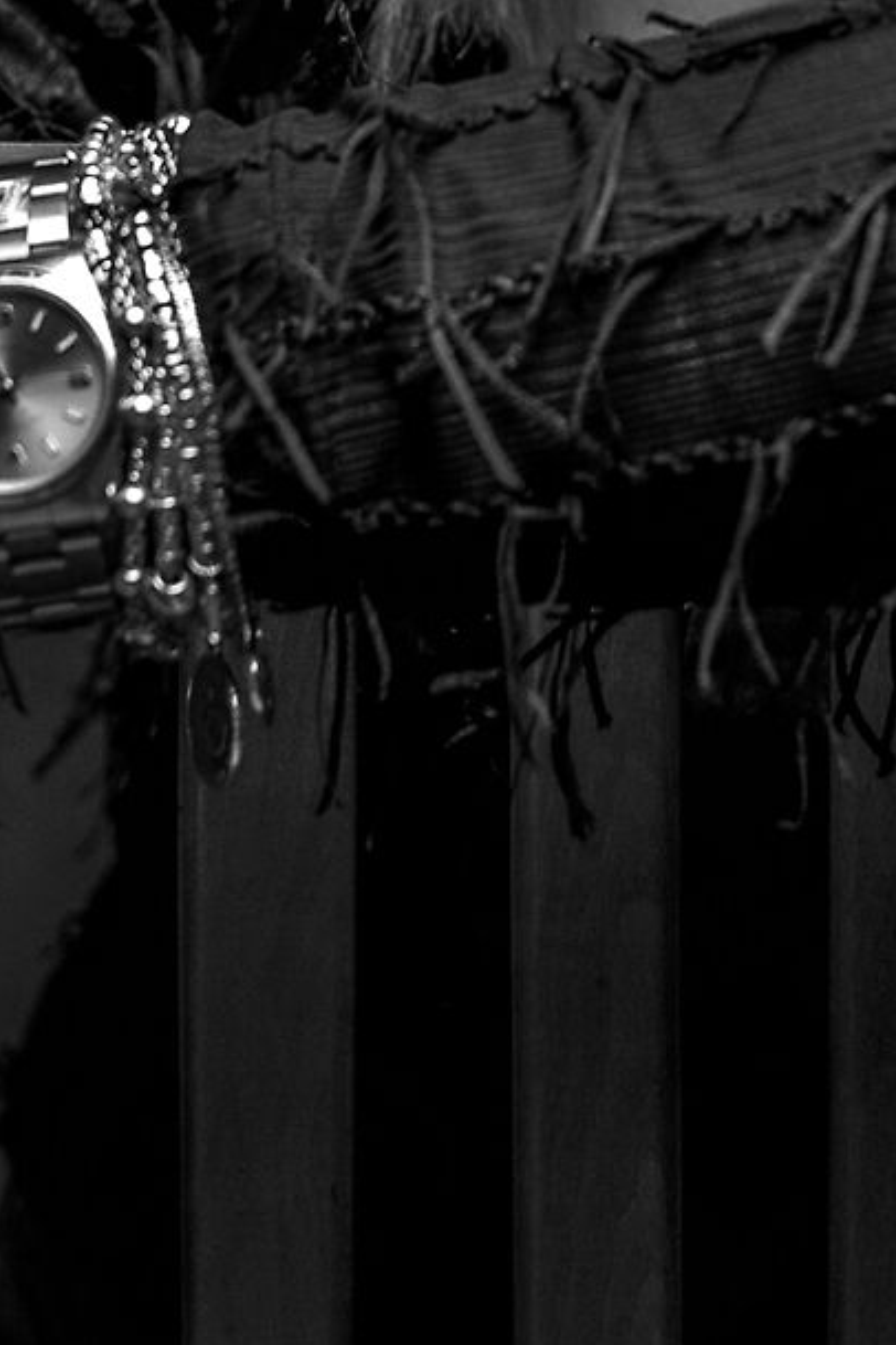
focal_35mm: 197
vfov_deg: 10.2
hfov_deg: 7.0
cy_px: -378
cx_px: 719
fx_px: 7354
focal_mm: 50
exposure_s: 1/1600
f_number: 2.8
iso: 100
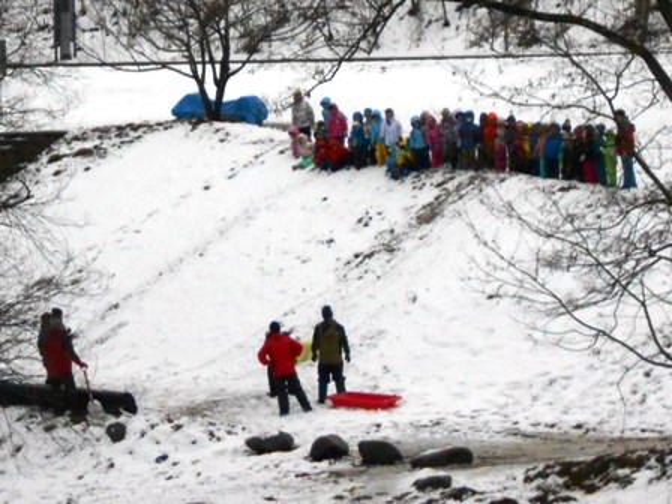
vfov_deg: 13.1
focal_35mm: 113
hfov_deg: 17.4
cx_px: 336
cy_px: 252
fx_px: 2194
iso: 400
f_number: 6
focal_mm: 20.1
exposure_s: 1/250
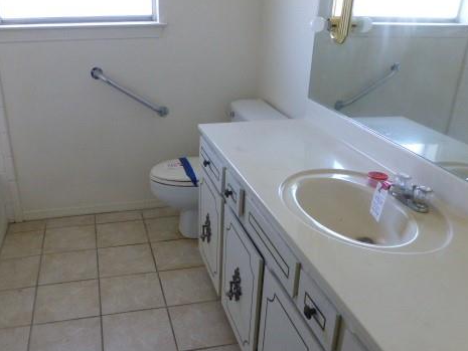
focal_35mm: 33
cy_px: 199
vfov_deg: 42.9
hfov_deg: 55.0
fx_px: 446
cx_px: 191
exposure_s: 1/50
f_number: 3.3
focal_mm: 4.3
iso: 400
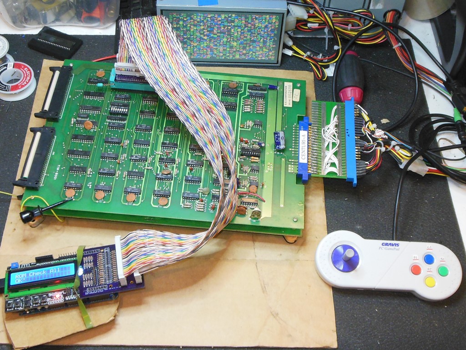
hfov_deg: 55.4
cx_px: 233
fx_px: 444
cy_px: 175
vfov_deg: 42.9
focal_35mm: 33
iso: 400
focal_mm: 6
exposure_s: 1/30
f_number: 3.5
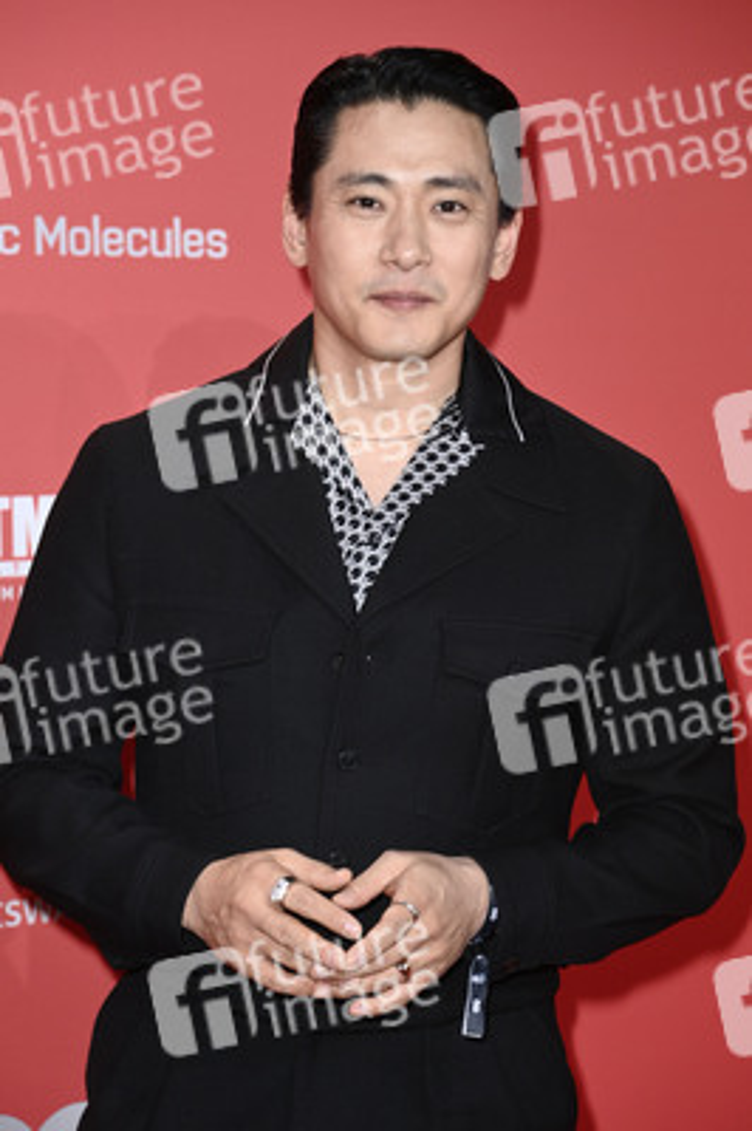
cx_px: 376
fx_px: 3829
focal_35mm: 122
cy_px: 566
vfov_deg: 16.8
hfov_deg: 11.2
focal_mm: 122
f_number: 5.6
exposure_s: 1/250
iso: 1000
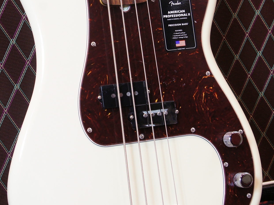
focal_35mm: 120
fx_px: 949
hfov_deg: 16.4
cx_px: 118
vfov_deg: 12.3
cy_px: 30
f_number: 8
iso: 400
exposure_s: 1/10
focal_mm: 45
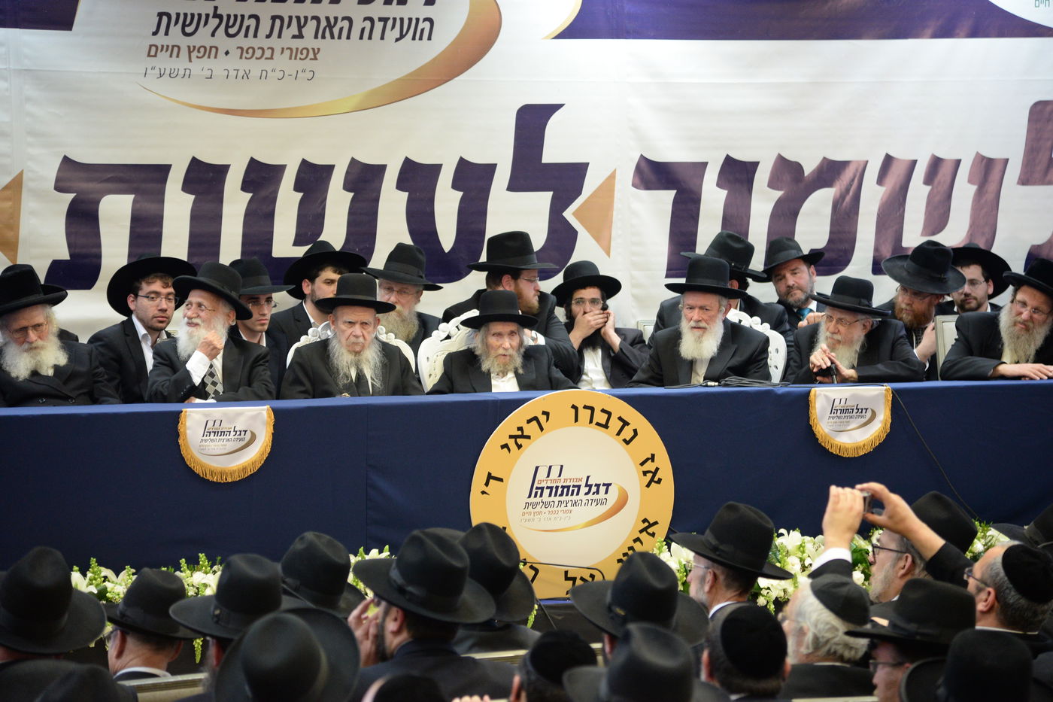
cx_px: 526
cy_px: 351
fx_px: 3217
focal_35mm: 110
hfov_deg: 18.6
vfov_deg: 12.4
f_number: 4
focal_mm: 110
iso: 2500
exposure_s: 1/60
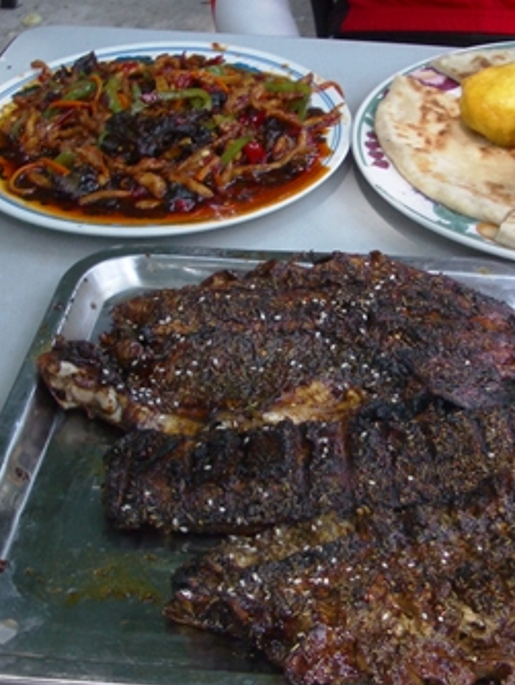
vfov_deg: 28.9
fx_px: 1327
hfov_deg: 21.7
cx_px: 417
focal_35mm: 67
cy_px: 334
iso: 50
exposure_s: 1/320
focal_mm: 5.8
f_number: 2.6
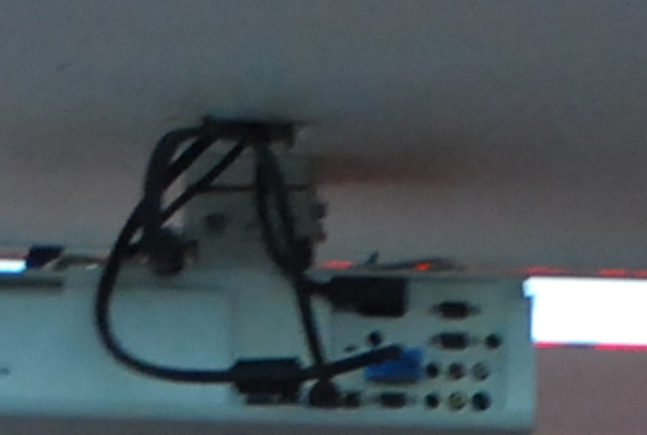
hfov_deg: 4.3
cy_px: 1558
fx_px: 8630
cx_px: 225
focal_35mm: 479
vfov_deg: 2.8
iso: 800
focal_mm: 40
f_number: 4.5
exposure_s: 1/30
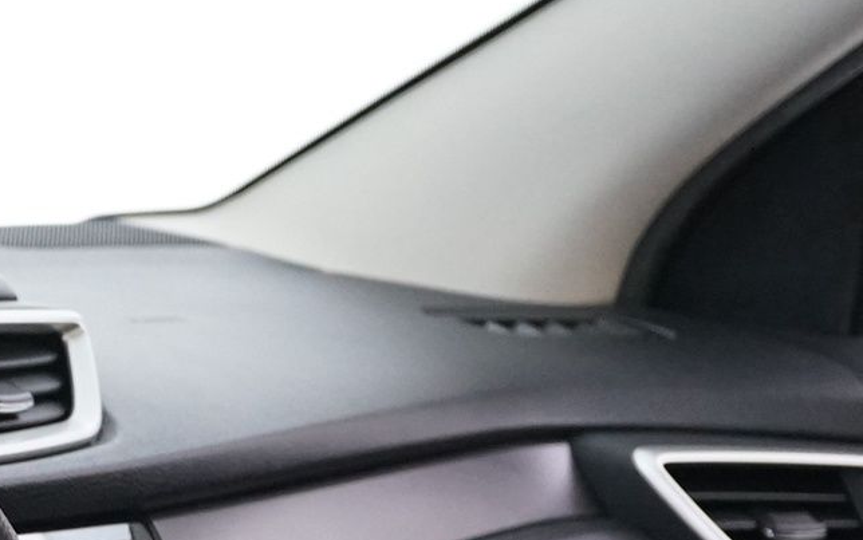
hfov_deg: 8.4
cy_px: 913
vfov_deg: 5.3
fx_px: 5764
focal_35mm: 245
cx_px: -485
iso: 3200
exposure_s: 1/10
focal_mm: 62
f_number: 6.3
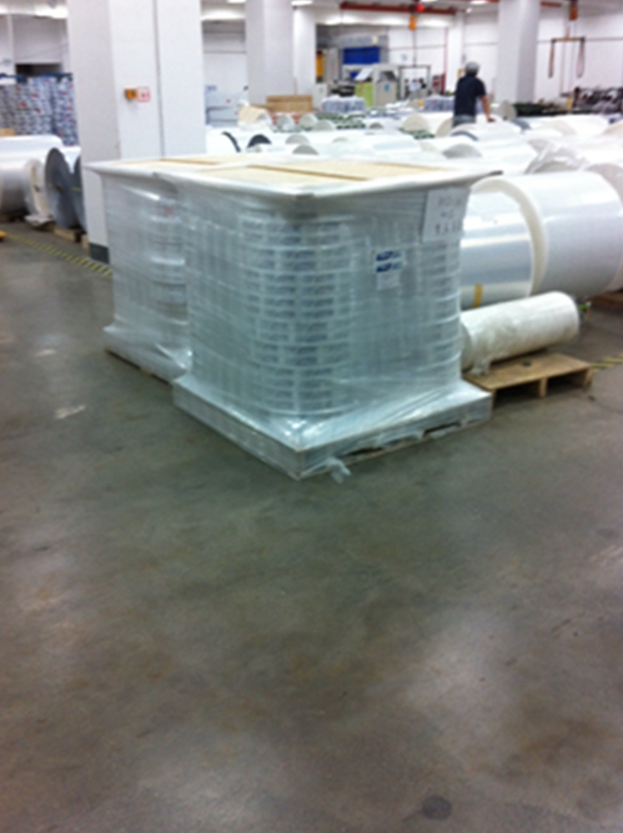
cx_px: 304
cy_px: 399
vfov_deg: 50.2
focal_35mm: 37
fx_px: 889
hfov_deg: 38.6
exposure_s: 1/15
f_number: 2.8
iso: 100
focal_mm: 3.85
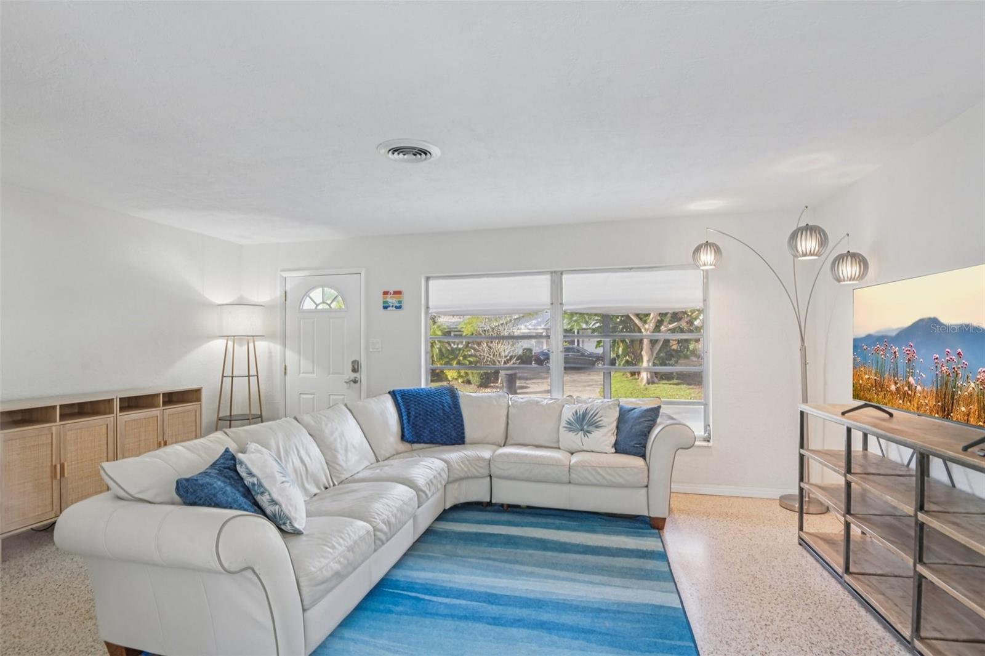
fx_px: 438
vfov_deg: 73.7
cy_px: 328
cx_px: 492
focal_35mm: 16
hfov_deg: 96.7
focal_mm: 16
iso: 400
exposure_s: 1/15
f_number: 8
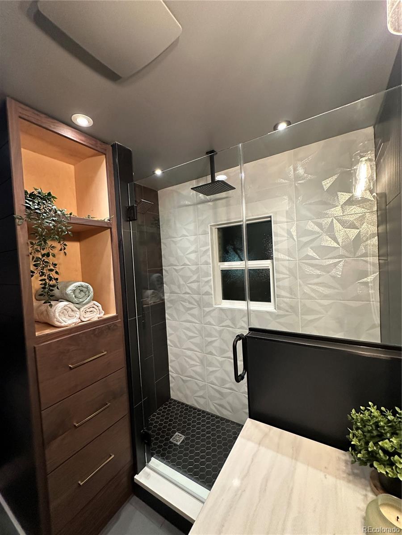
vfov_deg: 102.1
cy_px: 268
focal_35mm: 14
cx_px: 201
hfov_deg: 85.7
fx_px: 217
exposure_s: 1/60
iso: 500
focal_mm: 2.22
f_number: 2.2
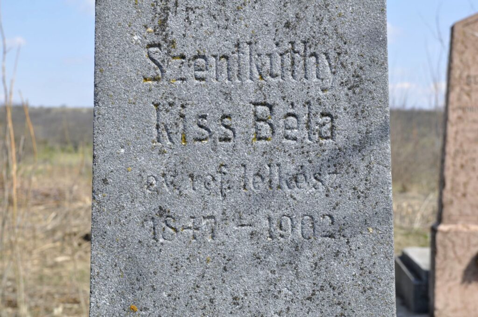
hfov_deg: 27.0
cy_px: 158
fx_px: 995
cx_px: 239
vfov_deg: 18.1
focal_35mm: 75
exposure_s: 1/320
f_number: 9
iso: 200
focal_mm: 50
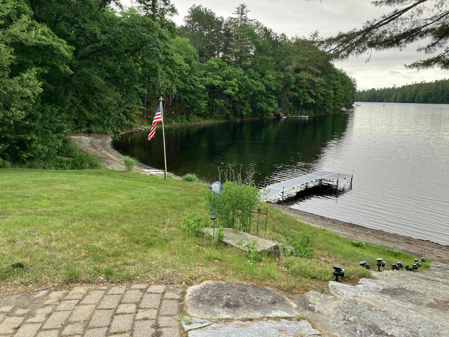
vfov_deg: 49.7
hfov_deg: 63.4
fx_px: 363
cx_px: 224
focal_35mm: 28
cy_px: 168
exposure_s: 1/121
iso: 64
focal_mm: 3.99
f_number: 1.8
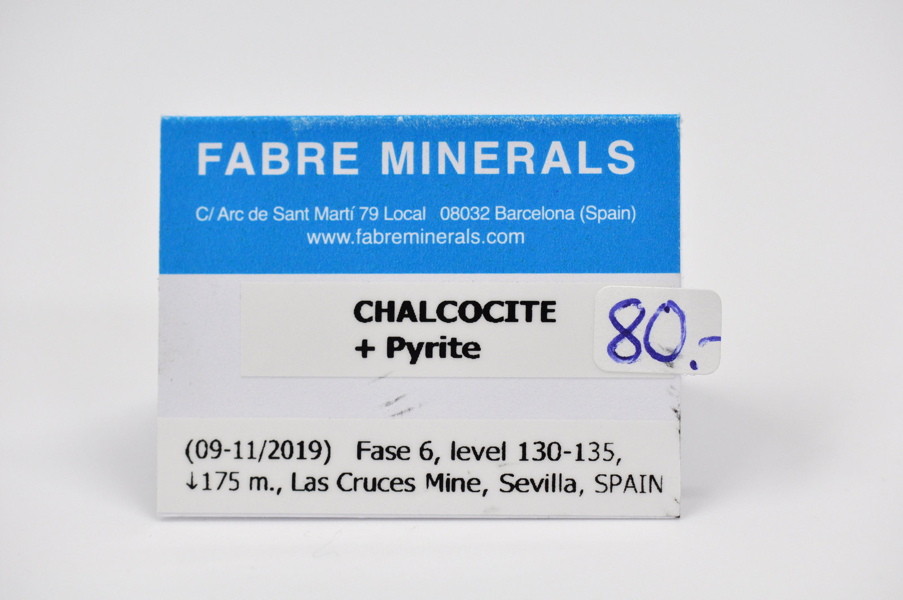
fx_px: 2255
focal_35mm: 90
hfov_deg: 22.6
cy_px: 300
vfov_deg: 15.2
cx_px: 452
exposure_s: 1/125
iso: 640
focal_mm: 60
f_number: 5.6
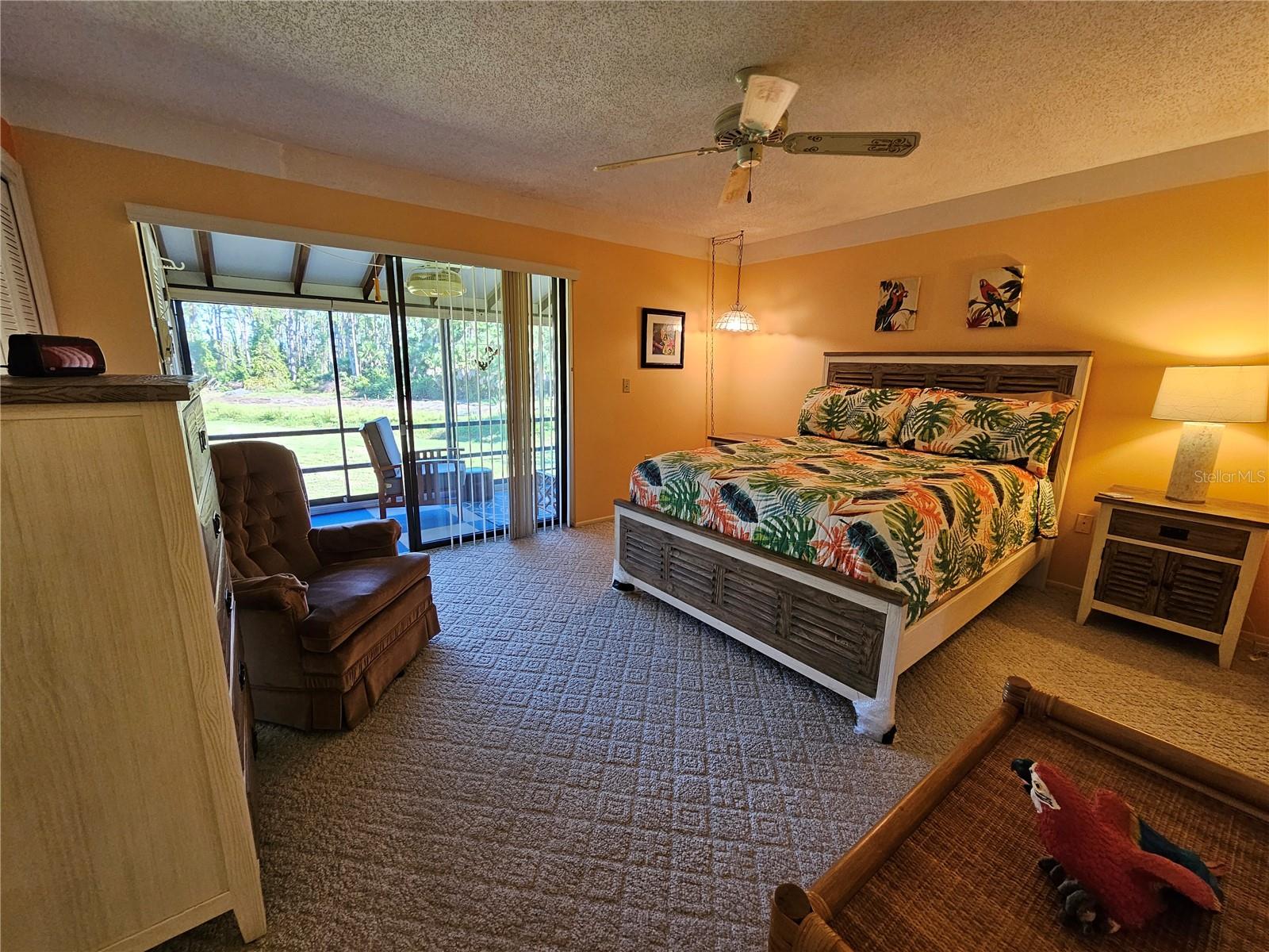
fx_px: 477
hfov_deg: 106.2
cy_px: 476
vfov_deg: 89.9
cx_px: 634
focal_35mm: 13
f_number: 2.2
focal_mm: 2.2
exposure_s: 1/60
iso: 200
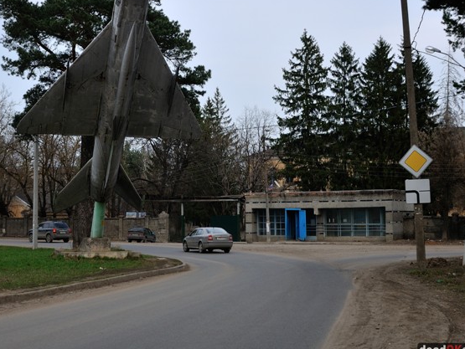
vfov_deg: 26.0
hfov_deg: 34.3
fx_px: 753
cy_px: 117
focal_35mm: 56
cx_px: 197
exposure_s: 1/320
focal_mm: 24
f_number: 8
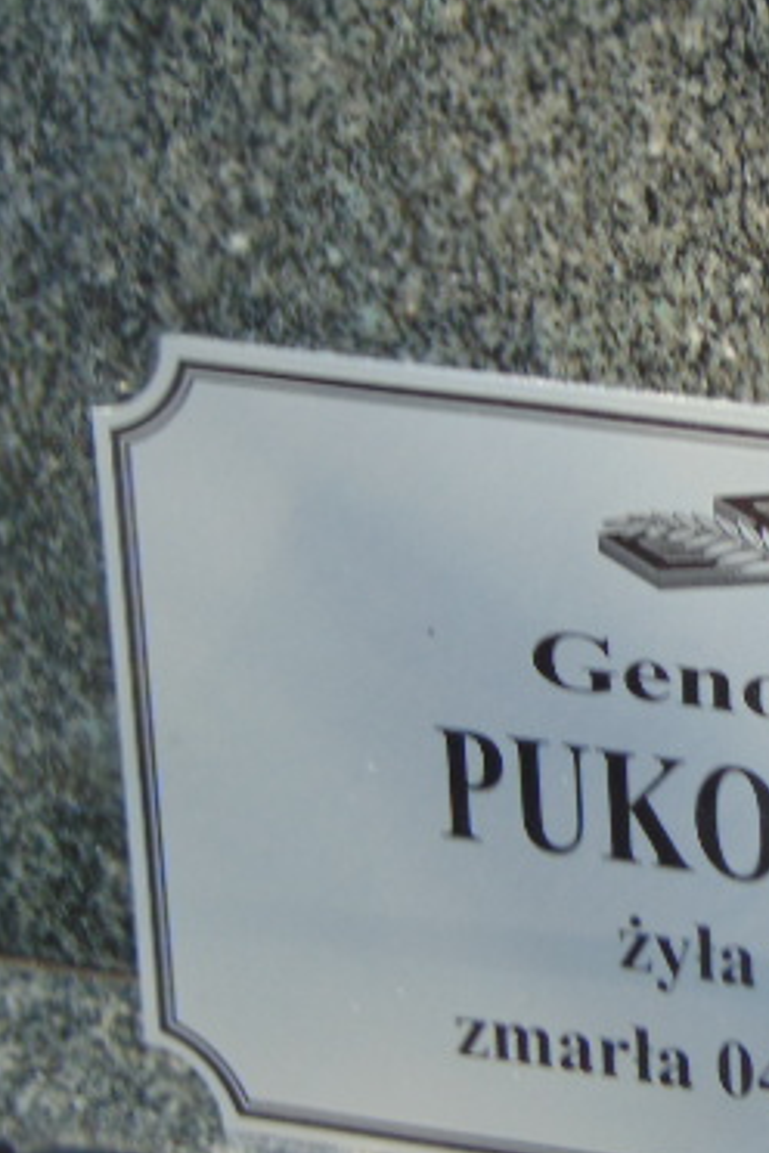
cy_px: 694
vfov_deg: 8.6
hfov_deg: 5.8
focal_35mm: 238
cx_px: 816
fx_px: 7625
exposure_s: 1/100
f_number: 4
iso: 80
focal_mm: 23.9
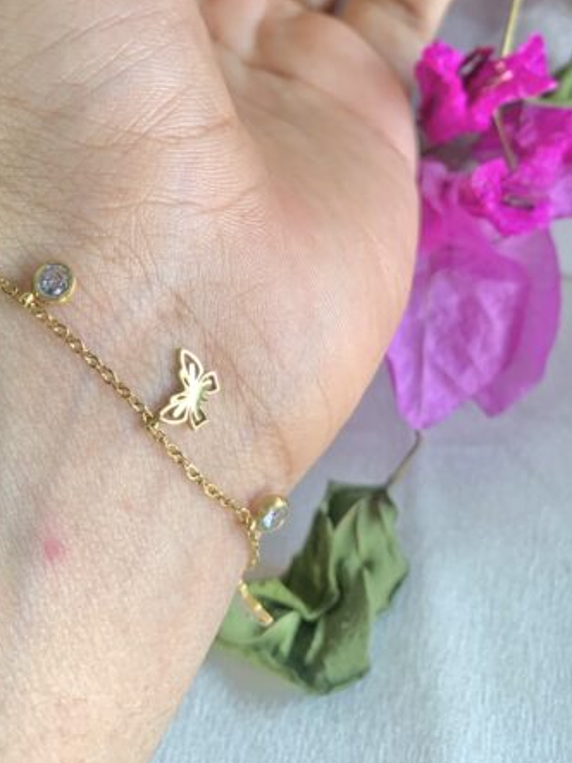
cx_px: 134
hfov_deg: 30.3
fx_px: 1036
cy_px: 126
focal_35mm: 47
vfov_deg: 38.5
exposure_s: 1/50
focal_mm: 4.25
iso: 50
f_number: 1.8
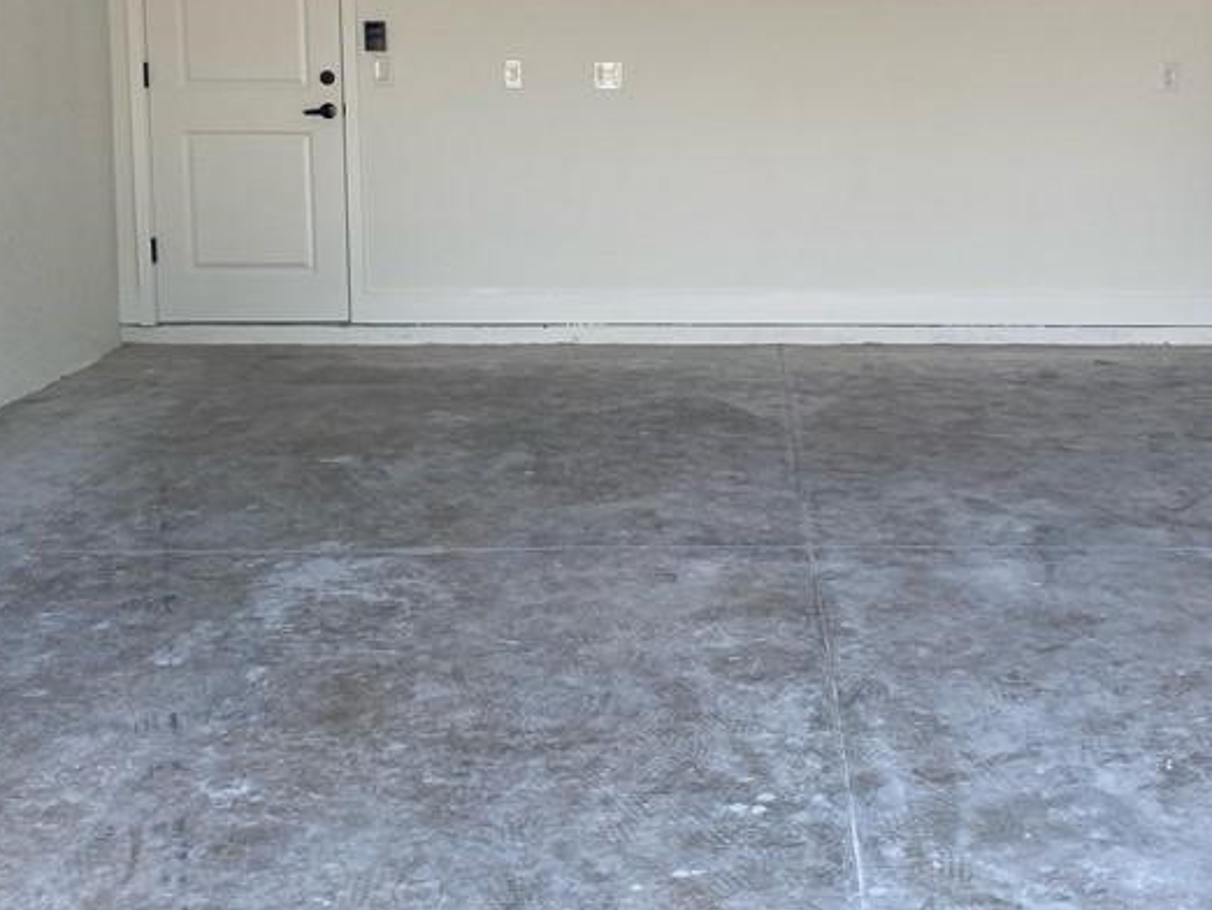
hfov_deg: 37.2
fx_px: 1786
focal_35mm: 51
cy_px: 304
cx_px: 785
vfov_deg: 28.4
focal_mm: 4.25
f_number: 1.8
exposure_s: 1/285
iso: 32
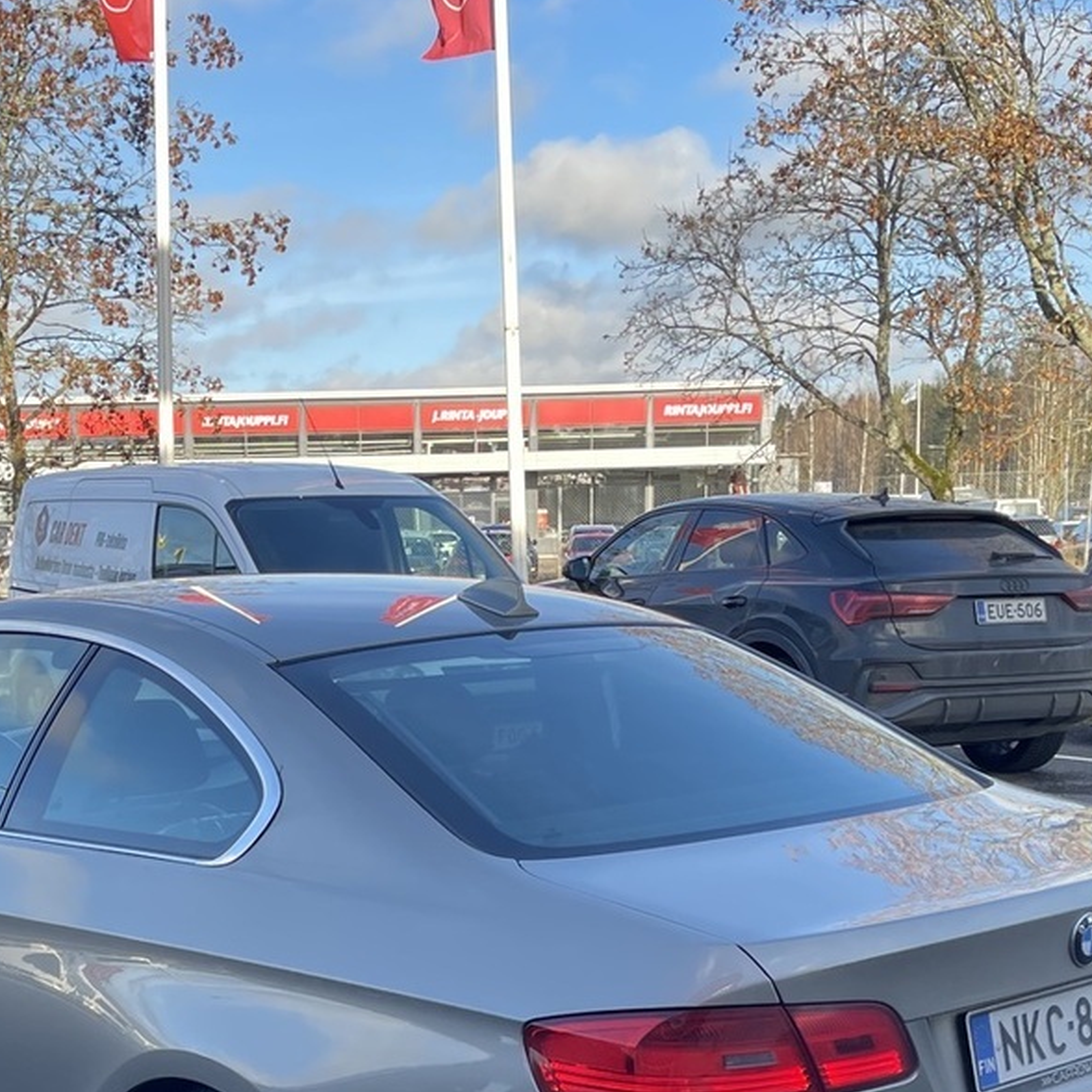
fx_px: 1927
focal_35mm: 54
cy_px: 973
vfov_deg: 30.3
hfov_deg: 31.5
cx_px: 406
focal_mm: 5.1
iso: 32
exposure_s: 1/645
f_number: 1.6
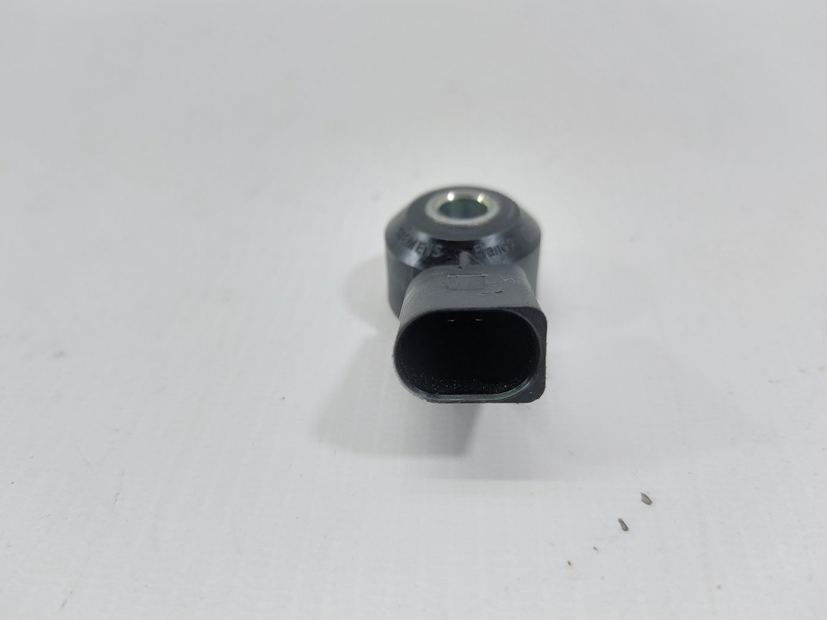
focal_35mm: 24
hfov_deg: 71.6
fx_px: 573
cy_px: 310
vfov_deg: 56.8
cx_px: 414
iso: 80
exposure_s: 1/50
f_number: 1.8
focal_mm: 5.23
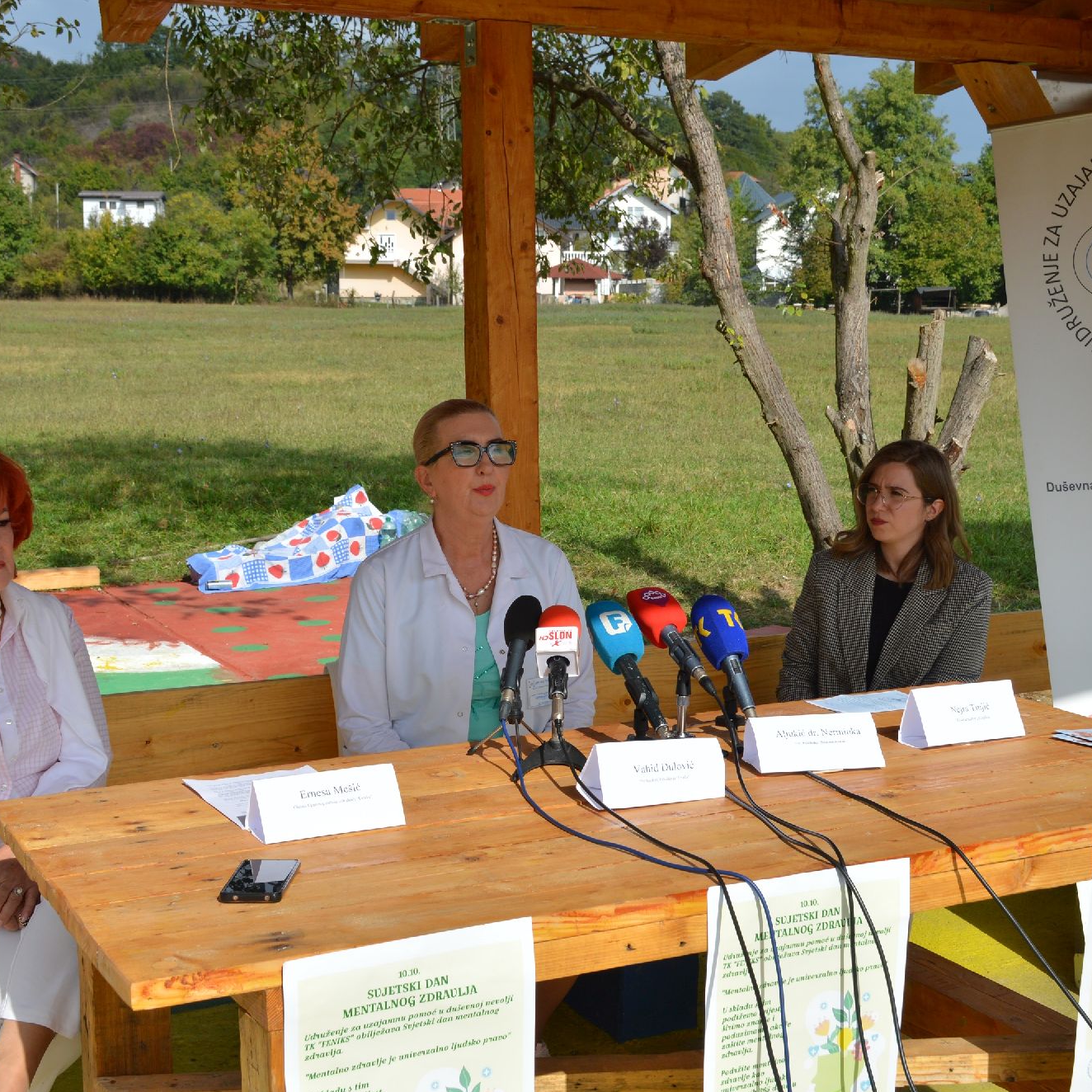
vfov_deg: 34.0
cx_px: 565
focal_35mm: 50
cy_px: 547
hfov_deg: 34.0
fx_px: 1785
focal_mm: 26
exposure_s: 1/320
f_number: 9
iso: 100
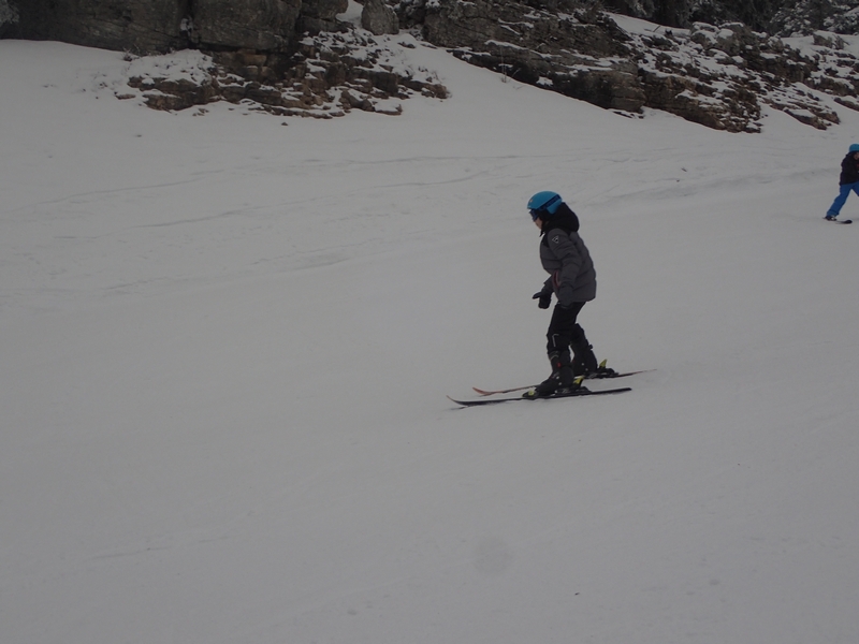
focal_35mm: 65
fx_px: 1613
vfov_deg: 22.6
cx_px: 430
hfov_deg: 29.8
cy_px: 322
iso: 100
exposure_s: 1/200
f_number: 5
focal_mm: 11.78
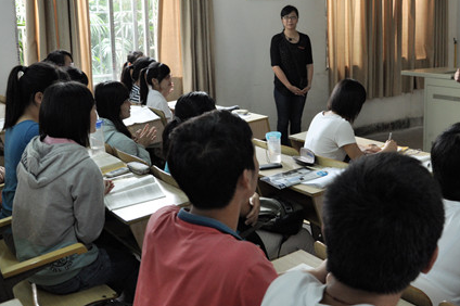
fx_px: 651
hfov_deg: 38.7
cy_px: 105
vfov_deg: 26.3
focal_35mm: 51
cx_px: 284
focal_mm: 24
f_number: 5
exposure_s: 1/40
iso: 640
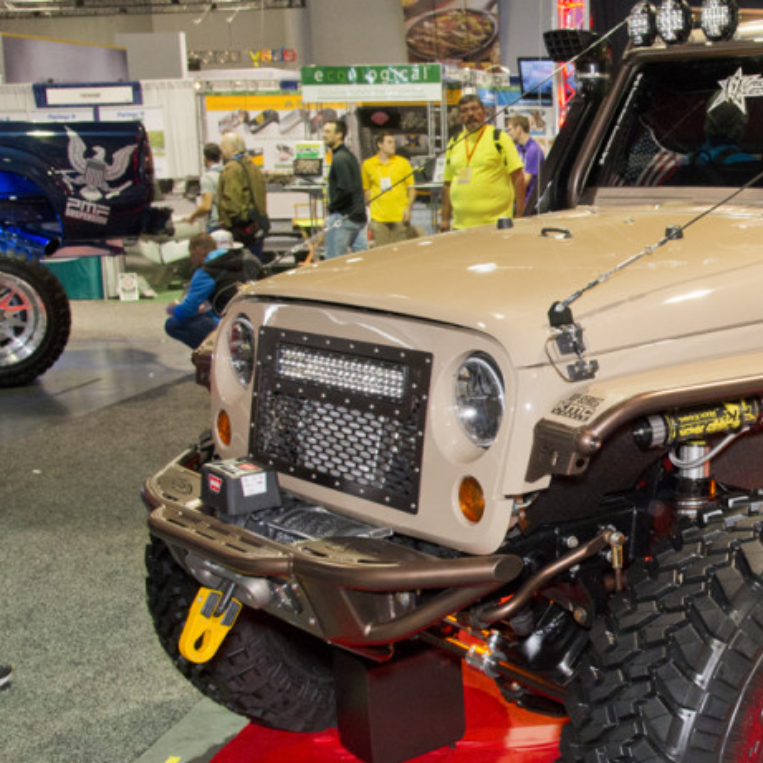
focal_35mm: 51
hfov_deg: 30.6
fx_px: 1272
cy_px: 474
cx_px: 794
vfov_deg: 33.2
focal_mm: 27
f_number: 7.1
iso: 2000
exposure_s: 1/60
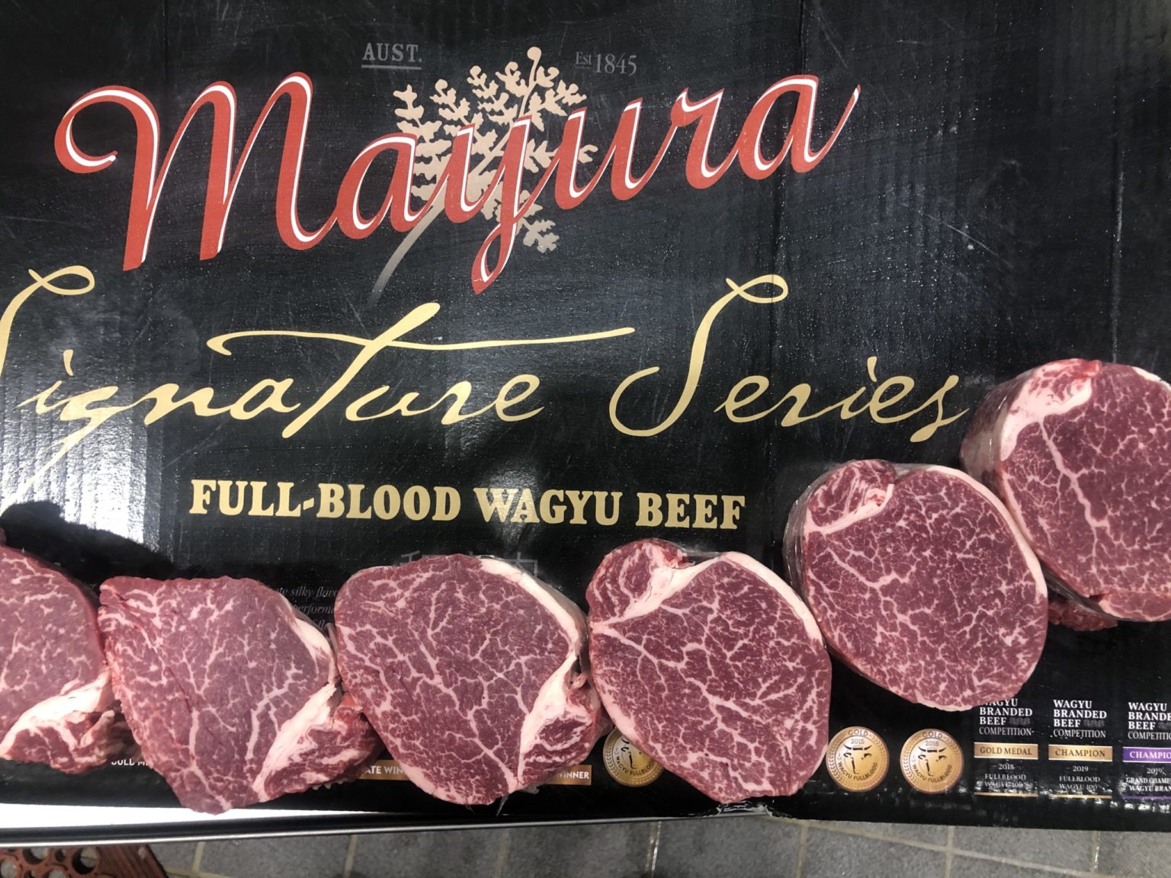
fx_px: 947
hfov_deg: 63.4
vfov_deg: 49.7
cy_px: 439
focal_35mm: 28
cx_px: 586
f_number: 1.8
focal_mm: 3.99
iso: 80
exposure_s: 1/17
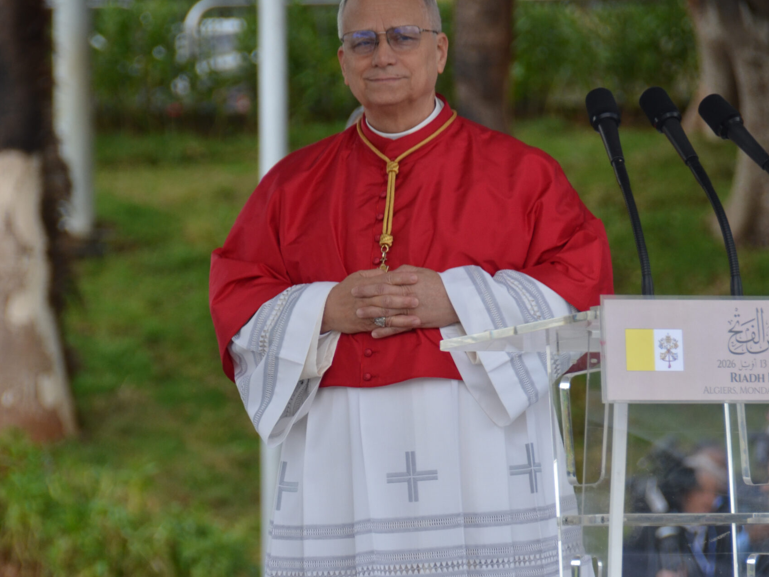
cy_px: 456
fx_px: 9435
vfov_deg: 3.5
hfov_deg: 4.7
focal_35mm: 425
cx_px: 384
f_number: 5.6
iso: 400
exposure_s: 1/500
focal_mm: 195
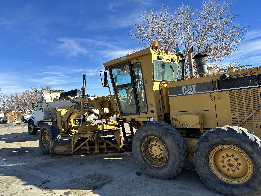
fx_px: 181
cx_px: 130
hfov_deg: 71.6
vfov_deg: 56.8
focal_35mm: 24
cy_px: 98
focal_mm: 6.86
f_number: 1.78
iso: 80
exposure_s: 1/2155
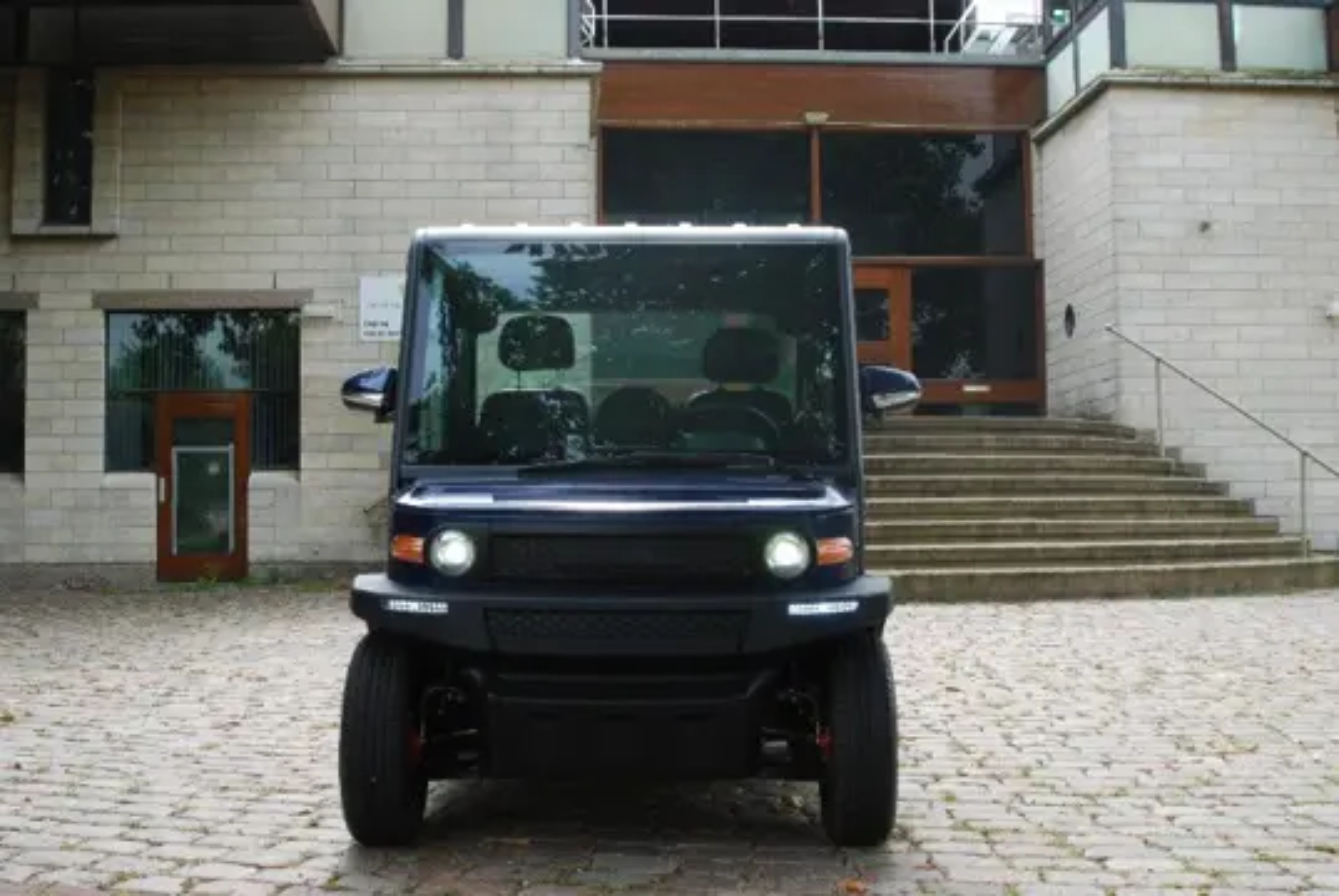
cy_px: 448
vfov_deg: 32.0
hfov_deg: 46.4
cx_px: 670
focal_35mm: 42
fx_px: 1564
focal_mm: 28
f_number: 9
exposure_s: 1/125
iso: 200
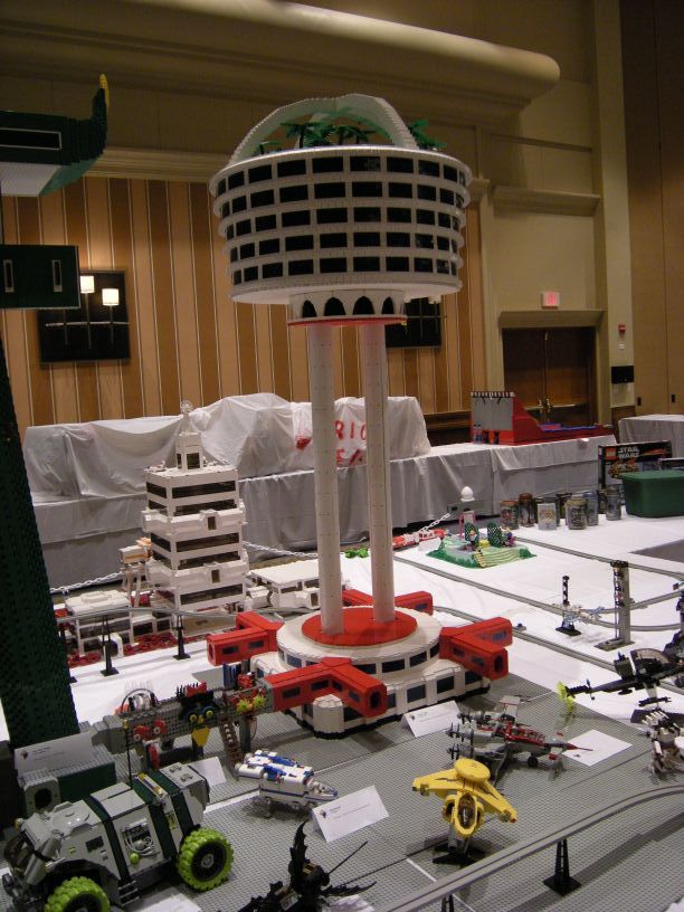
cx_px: 342
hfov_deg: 45.4
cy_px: 456
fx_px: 817
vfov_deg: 58.4
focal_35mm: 31
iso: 272
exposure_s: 1/51.6
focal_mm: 5.3
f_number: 2.9
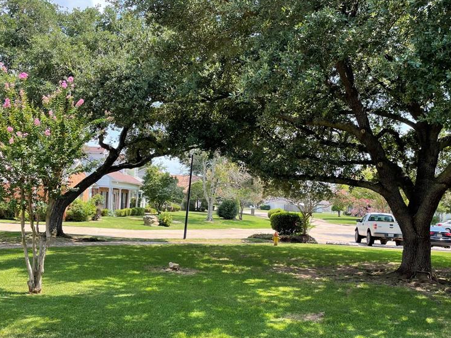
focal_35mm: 36
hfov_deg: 51.2
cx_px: 251
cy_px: 197
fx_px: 469
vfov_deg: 39.5
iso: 32
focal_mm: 4.2
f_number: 1.6
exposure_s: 1/720
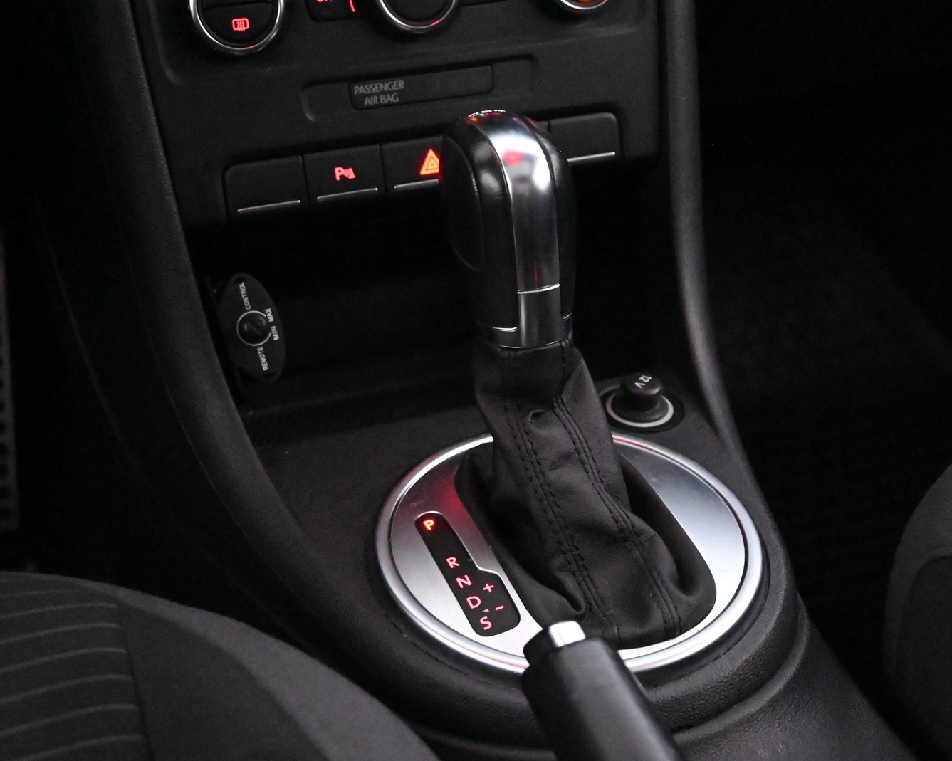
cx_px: 540
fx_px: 1634
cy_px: 378
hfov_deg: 32.4
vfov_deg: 26.2
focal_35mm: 58
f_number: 5
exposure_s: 1/50
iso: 20000
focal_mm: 34
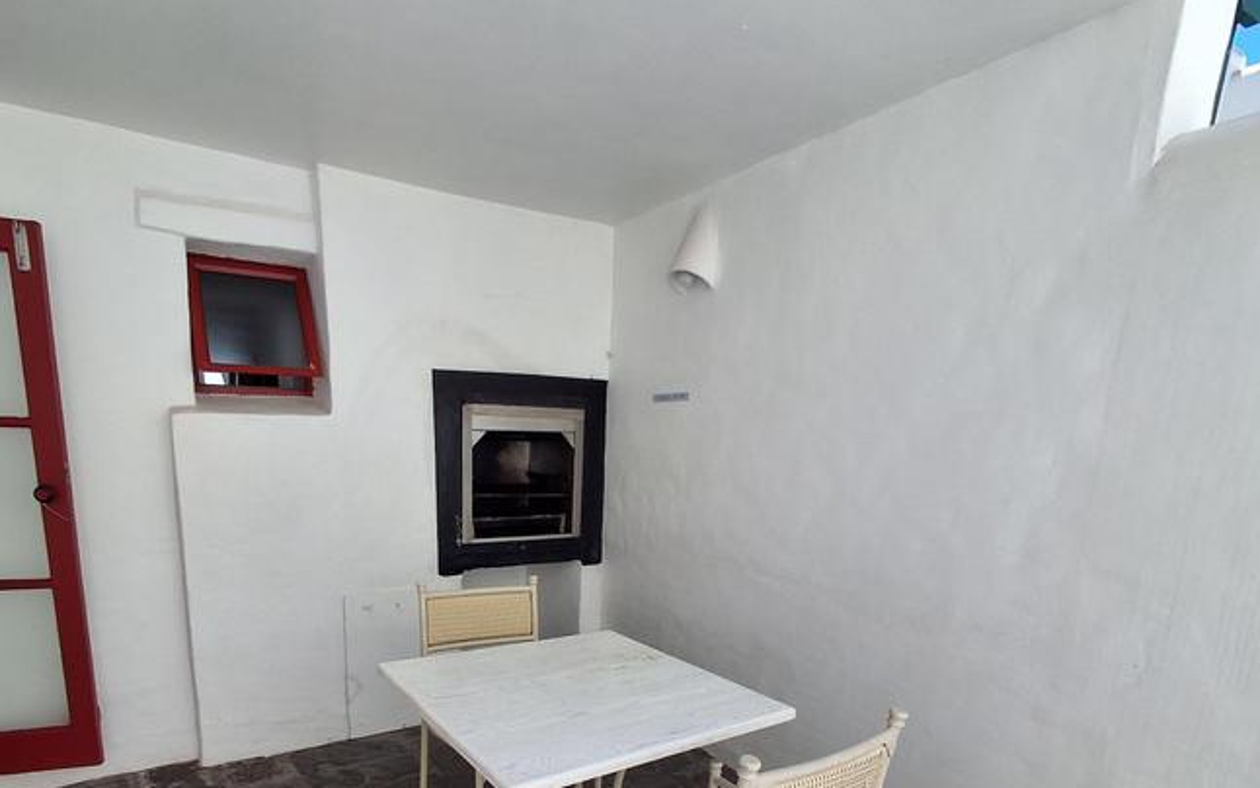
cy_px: 577
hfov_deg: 82.0
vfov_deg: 55.0
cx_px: 562
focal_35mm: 21
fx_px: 721
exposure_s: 1/630
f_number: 2.2
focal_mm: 1.64
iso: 40
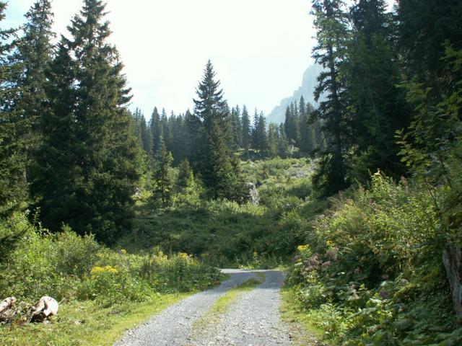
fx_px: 467
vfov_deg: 40.7
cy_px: 173
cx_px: 231
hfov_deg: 52.6
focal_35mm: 35
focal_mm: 5.86
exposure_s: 1/100
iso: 50
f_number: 5
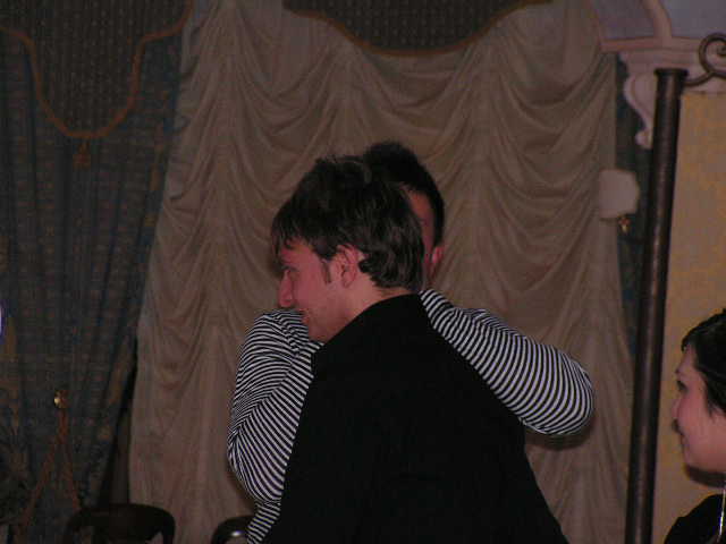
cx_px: 363
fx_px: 3859
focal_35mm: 184
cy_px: 272
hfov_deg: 10.7
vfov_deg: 8.1
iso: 200
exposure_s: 1/200
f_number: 3.4
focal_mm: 30.8
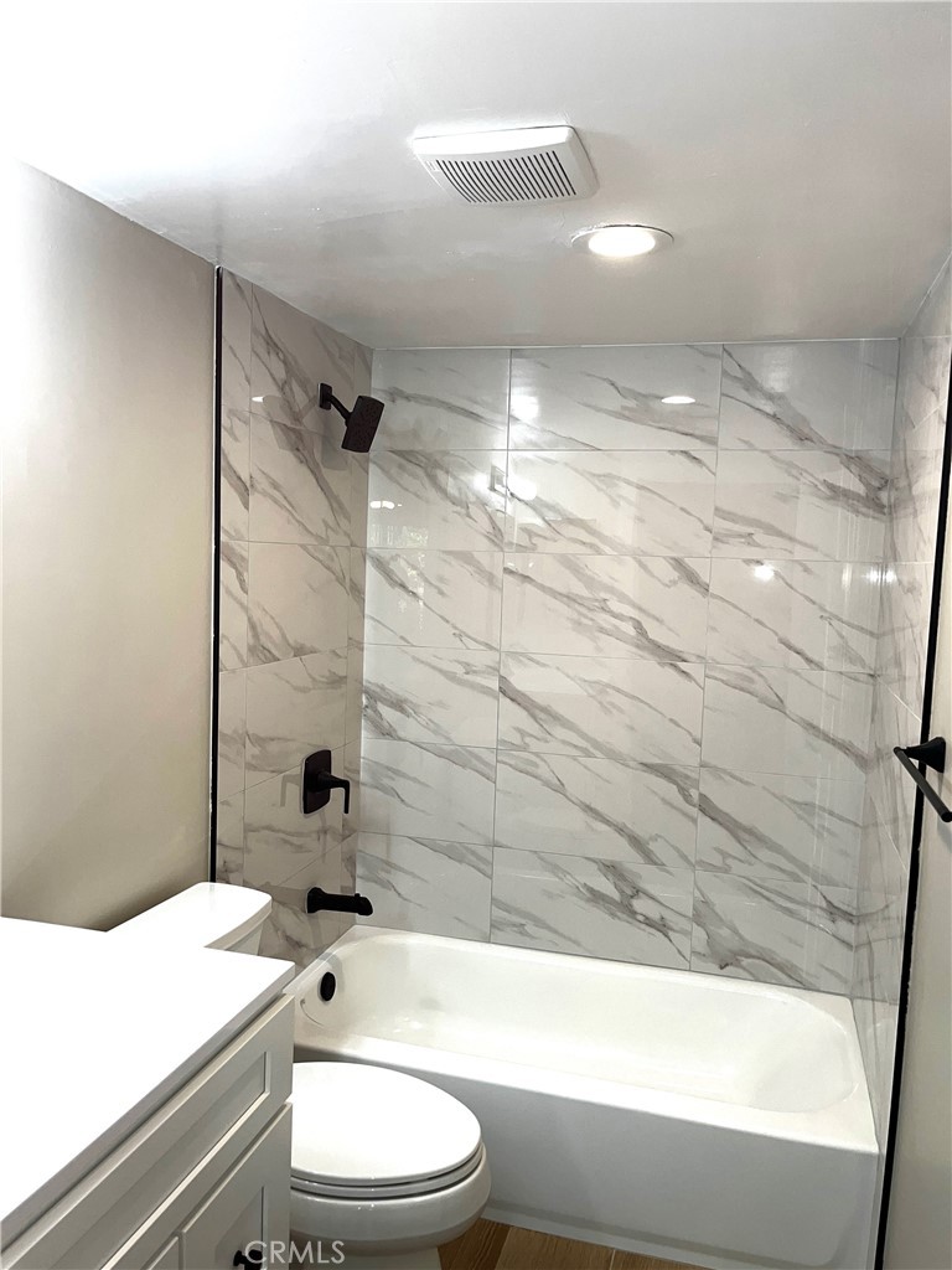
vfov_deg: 67.3
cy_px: 635
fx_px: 953
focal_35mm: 26
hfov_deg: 53.1
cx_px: 476
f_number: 1.6
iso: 50
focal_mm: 5.1
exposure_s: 1/120
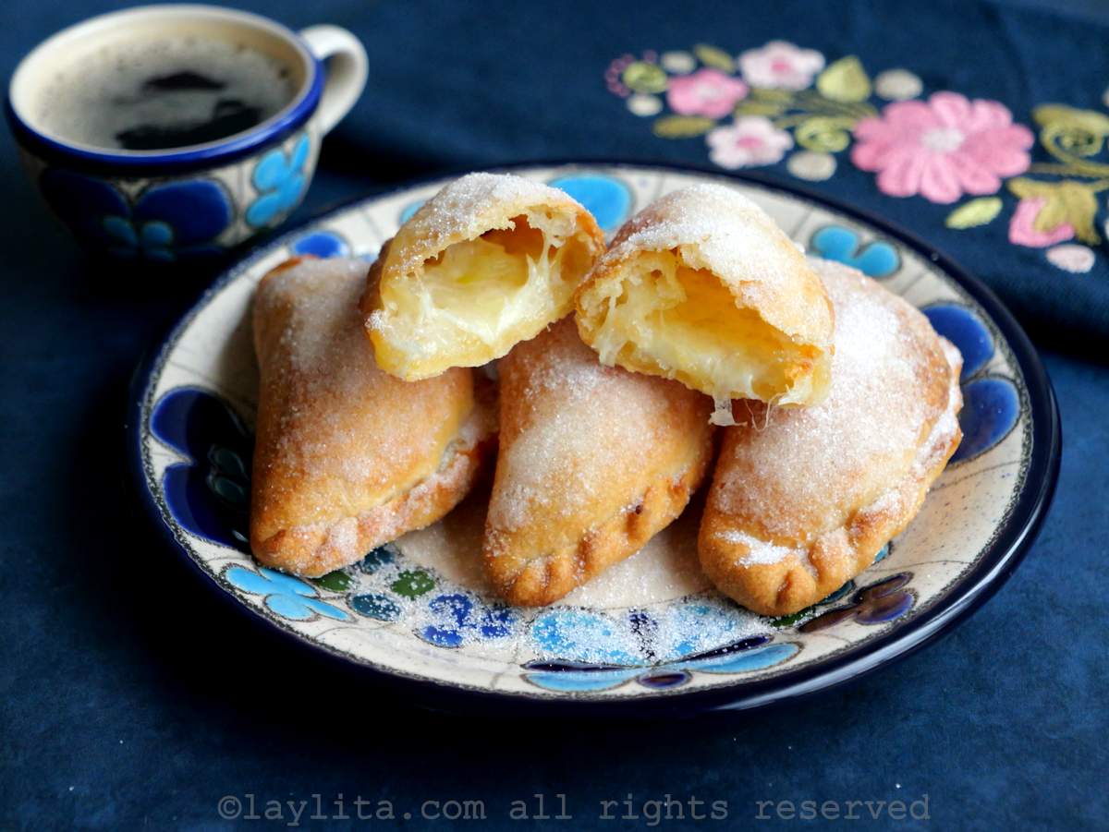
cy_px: 416
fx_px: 2436
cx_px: 554
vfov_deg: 19.4
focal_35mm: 76
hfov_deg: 25.6
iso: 3200
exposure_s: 1/80
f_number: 3.9
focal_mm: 38
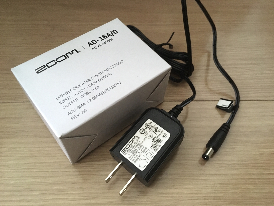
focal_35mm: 29
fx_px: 230
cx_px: 137
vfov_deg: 48.2
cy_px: 103
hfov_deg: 61.7
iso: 200
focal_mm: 4.15
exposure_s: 1/15
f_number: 2.2
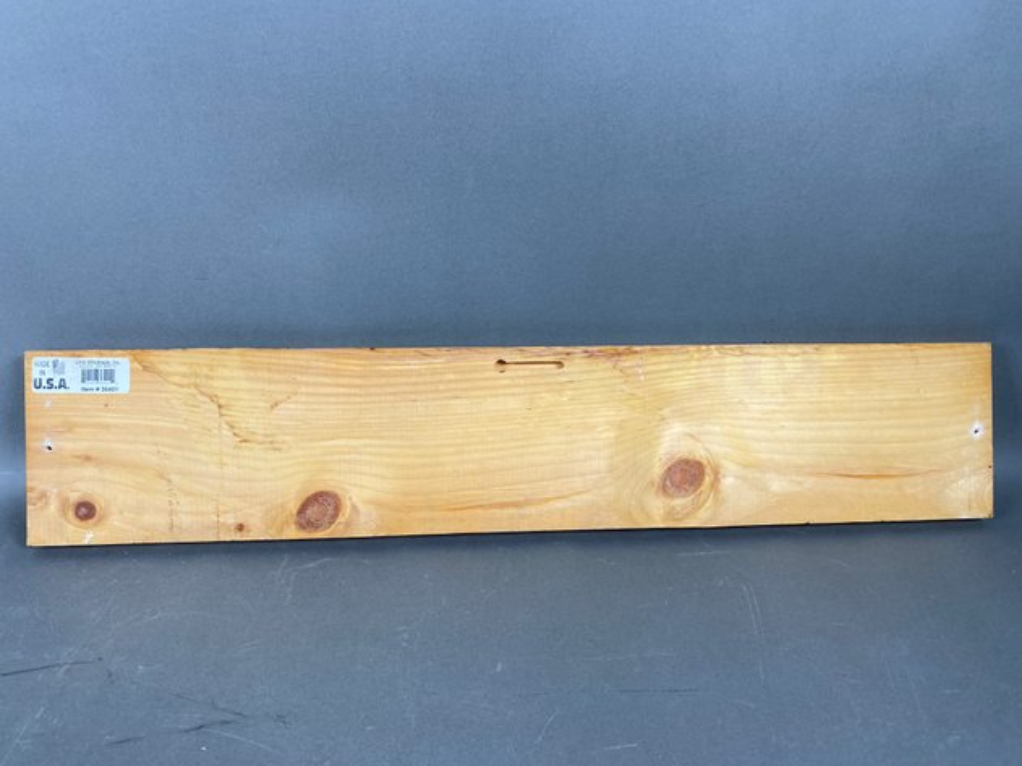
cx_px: 511
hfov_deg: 67.3
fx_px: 767
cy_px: 383
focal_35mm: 26
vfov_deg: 53.0
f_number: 1.8
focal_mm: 4.25
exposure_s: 1/120
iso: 80
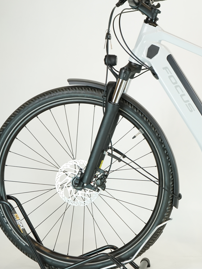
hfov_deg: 14.0
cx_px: 233
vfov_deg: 19.1
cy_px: 128
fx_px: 801
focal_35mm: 103
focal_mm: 57
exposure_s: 1/200
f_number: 5.6
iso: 1250
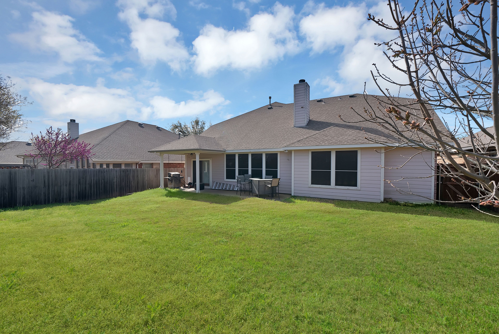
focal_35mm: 14
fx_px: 194
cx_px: 250
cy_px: 167
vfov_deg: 81.3
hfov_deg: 104.2
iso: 640
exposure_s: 1/400
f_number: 9
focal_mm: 14
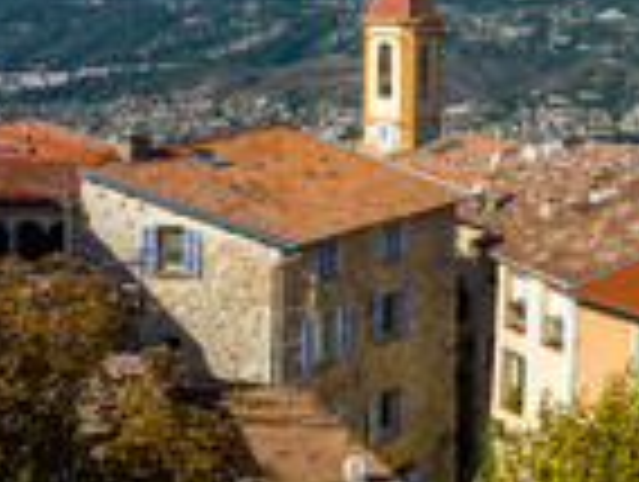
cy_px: -36
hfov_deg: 28.7
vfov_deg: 22.2
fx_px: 1165
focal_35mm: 63
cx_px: 639
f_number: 10
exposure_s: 1/200
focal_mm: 12.3
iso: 100
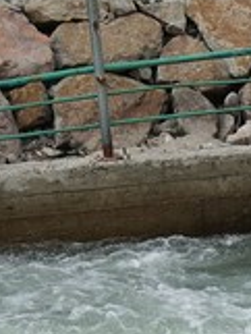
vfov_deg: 11.5
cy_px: 412
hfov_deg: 8.6
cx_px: 423
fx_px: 1622
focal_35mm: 168
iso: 125
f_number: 3.2
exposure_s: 1/1600
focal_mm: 15.31
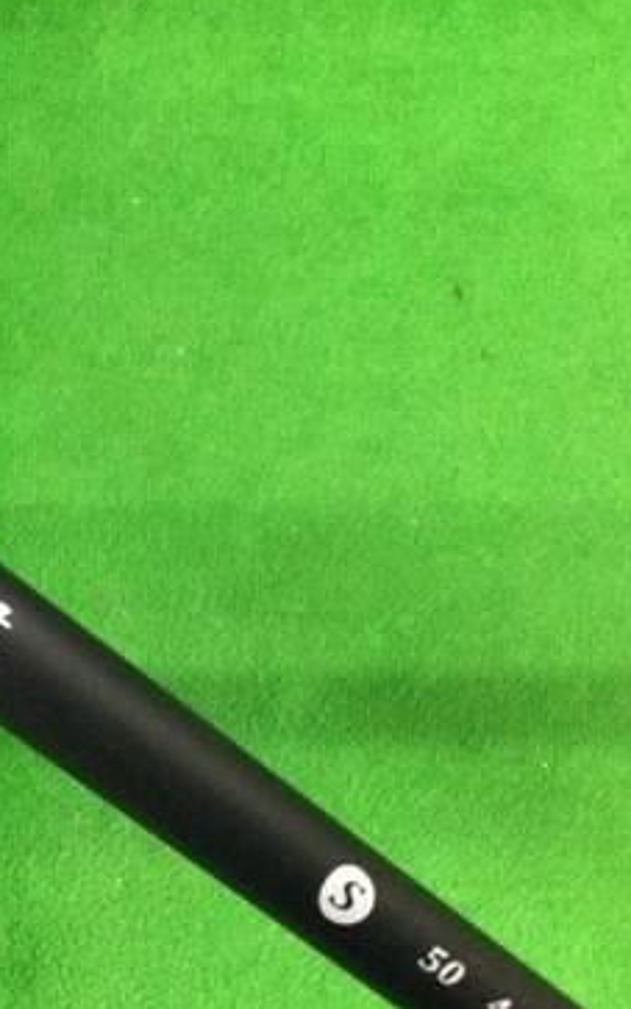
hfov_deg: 22.0
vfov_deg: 34.8
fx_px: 1595
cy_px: 656
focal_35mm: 58
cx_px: 103
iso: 200
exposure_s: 1/20
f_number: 2.4
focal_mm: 3.3
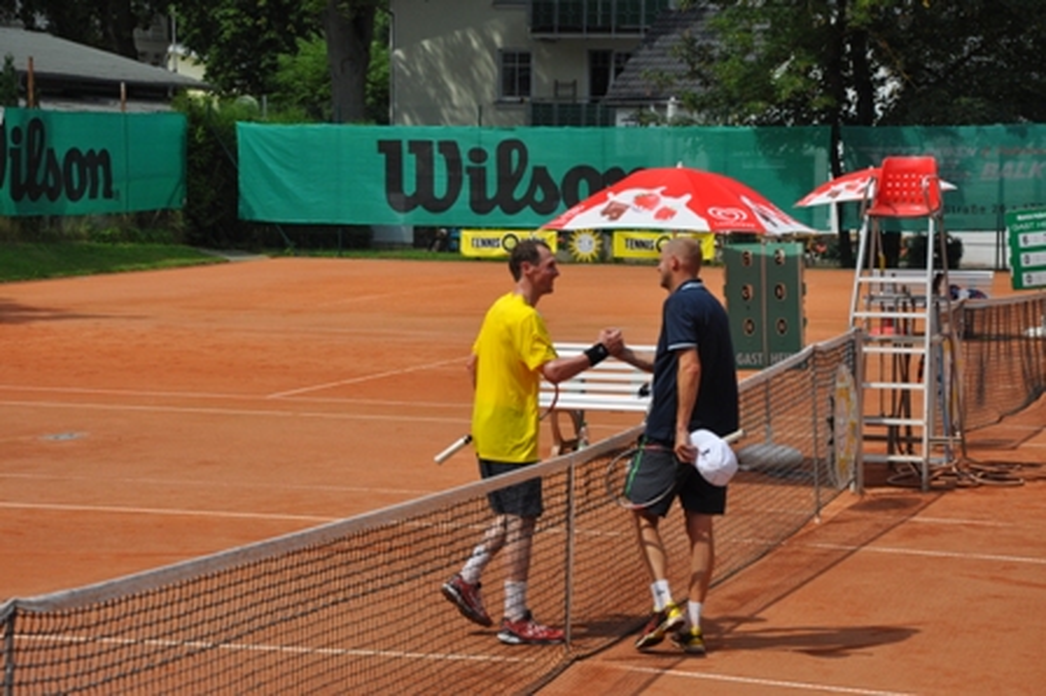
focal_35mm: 93
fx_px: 2700
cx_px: 523
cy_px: 348
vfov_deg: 14.7
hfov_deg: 21.9
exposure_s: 1/2000
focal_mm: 62
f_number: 8
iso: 400
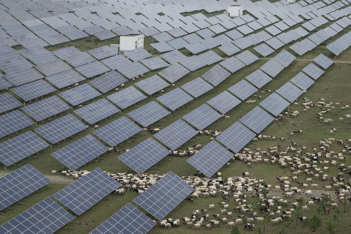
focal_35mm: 105
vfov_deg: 13.0
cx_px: 176
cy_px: 117
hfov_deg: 19.5
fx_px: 1024
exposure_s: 1/1600
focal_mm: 70
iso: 80
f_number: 2.8
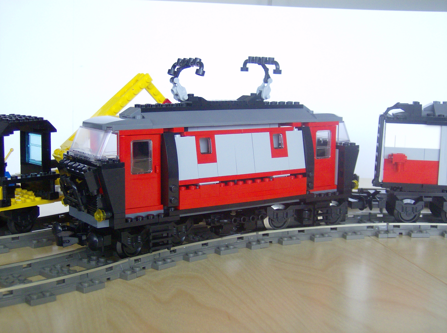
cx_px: 224
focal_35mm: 46
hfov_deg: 41.3
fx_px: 593
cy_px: 166
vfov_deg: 31.4
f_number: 3.1
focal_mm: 7.7
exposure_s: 1/79.1
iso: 195
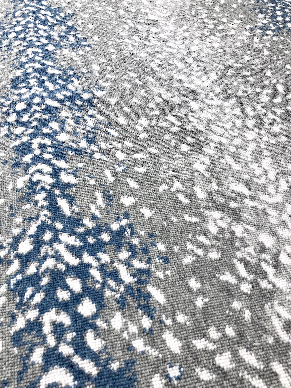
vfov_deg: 58.3
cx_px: 136
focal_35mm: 31
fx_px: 347
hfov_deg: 45.4
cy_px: 209
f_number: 1.8
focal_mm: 4
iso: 32
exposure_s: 1/120
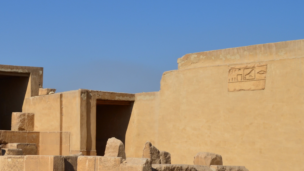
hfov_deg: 22.5
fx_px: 750
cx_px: 42
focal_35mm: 93
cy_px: 125
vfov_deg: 13.0
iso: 100
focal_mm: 32
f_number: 13
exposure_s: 1/200
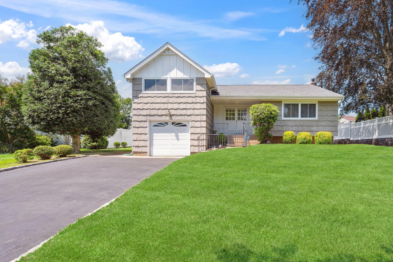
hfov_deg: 82.8
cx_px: 238
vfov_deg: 61.6
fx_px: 218
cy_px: 152
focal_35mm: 20
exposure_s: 1/200
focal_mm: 16
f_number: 5.6
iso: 80
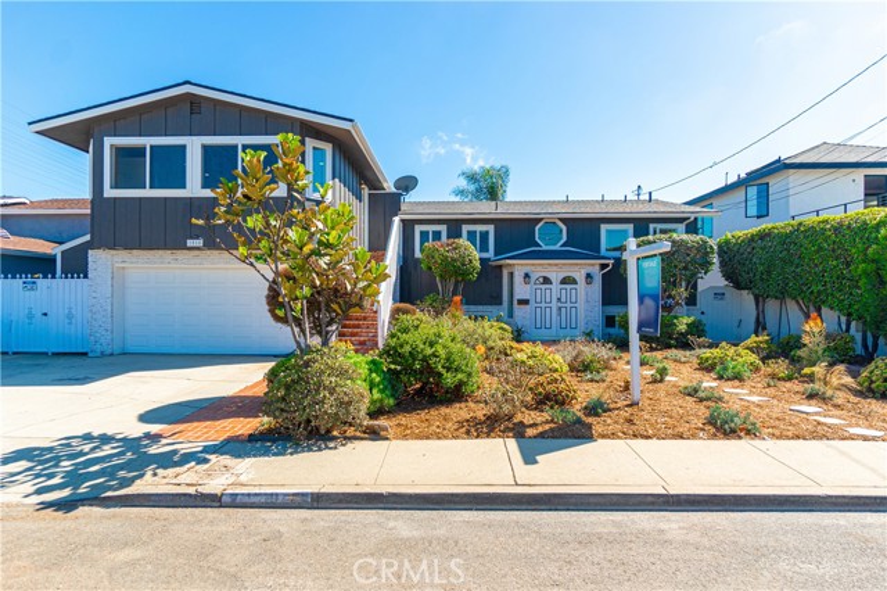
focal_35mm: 21
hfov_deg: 81.2
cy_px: 296
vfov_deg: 59.4
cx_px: 444
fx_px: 517
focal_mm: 14
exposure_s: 1/640
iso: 100
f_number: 4
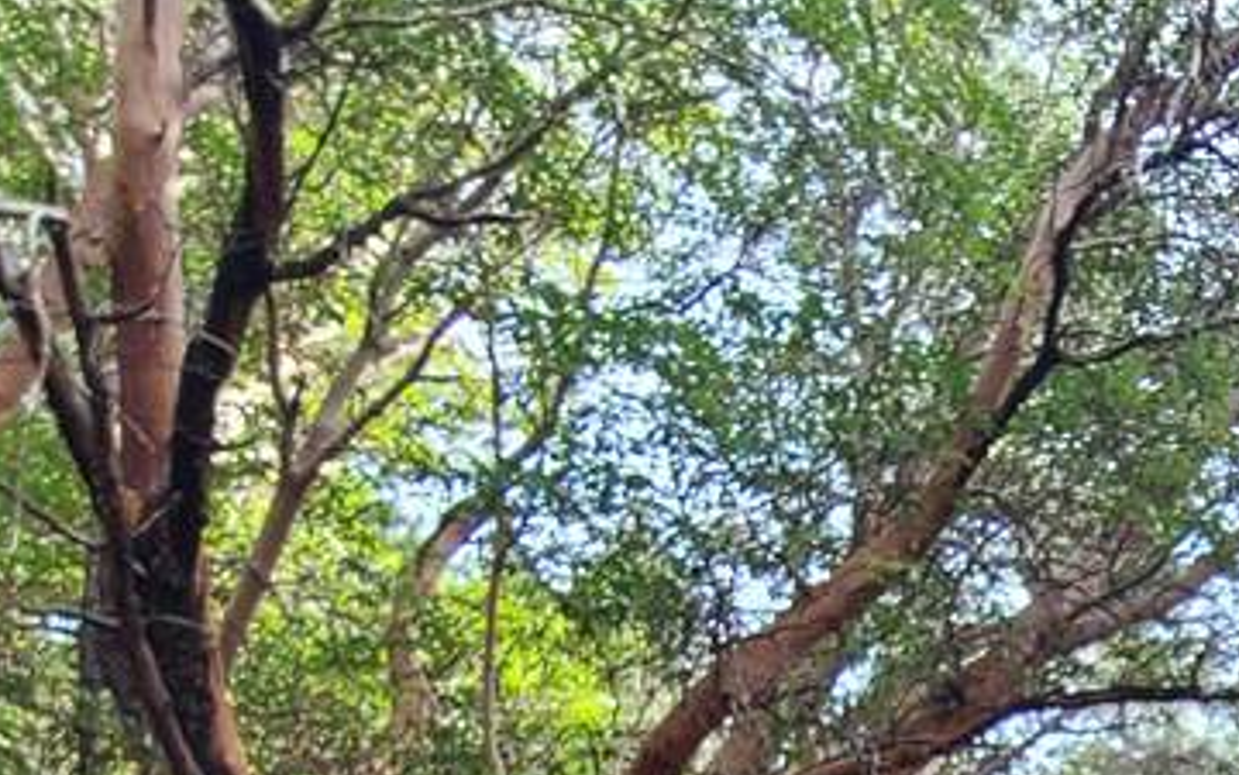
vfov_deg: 19.9
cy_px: 1367
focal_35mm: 49
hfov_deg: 35.5
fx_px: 1655
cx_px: 1339
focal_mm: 2.2
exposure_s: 1/127
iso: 50
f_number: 2.2
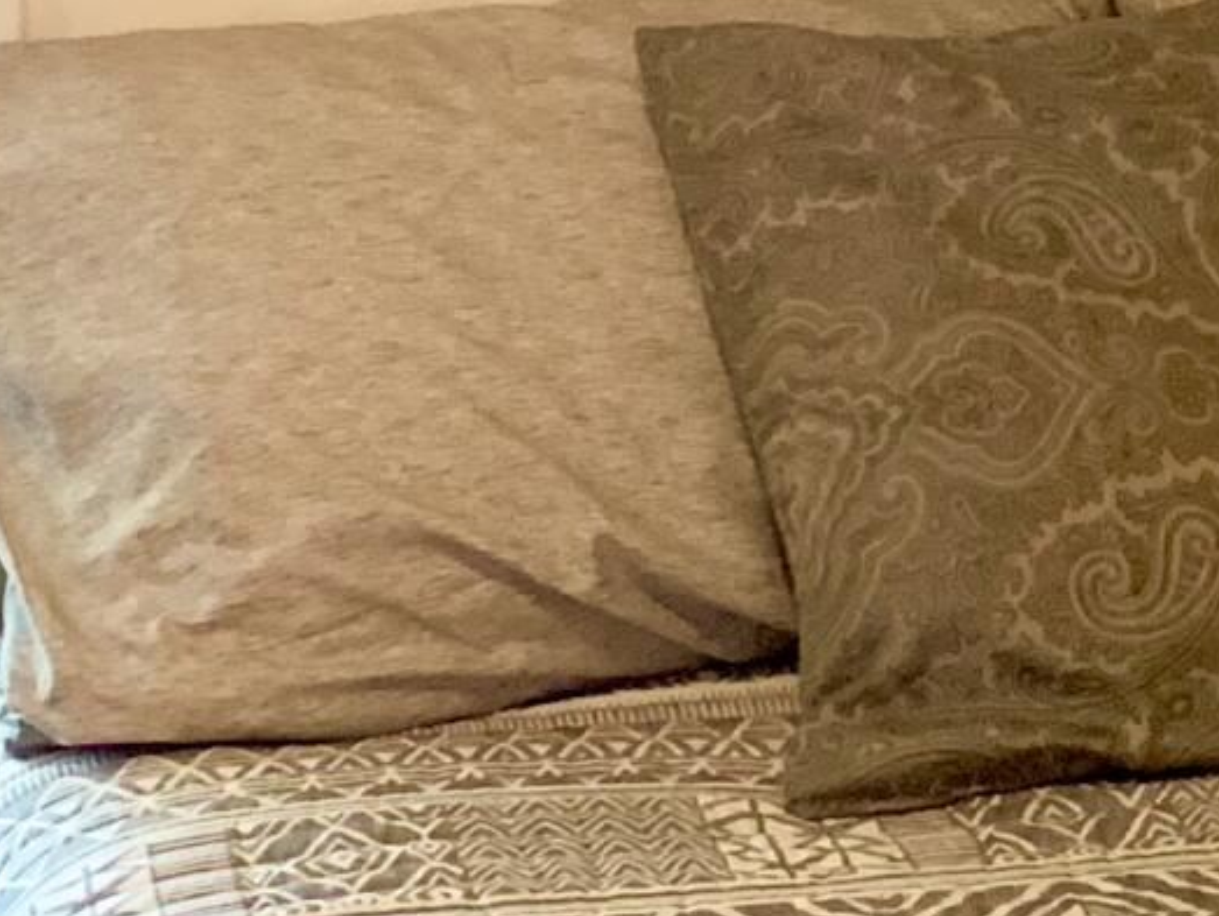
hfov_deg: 13.0
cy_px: -998
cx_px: 1303
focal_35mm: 149
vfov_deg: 9.3
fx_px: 5251
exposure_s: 1/60
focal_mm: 4.25
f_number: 1.8
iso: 200
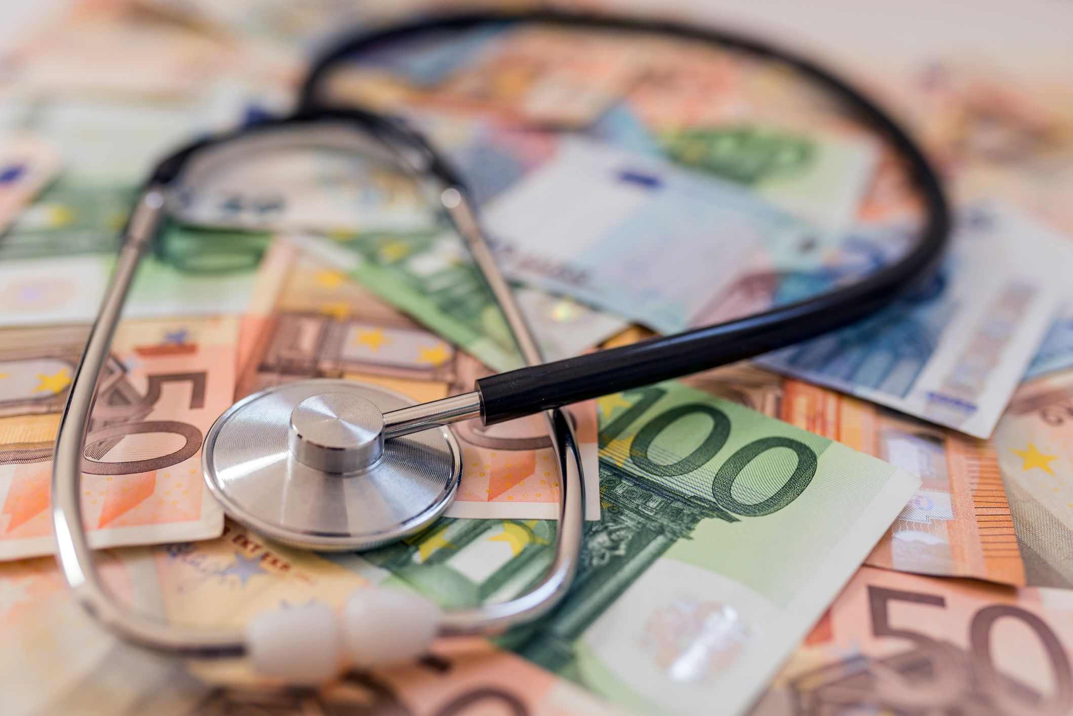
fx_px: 1044
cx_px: 536
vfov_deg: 37.9
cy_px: 358
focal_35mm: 35
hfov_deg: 54.4
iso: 100
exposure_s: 1/80
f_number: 2.8
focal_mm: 35
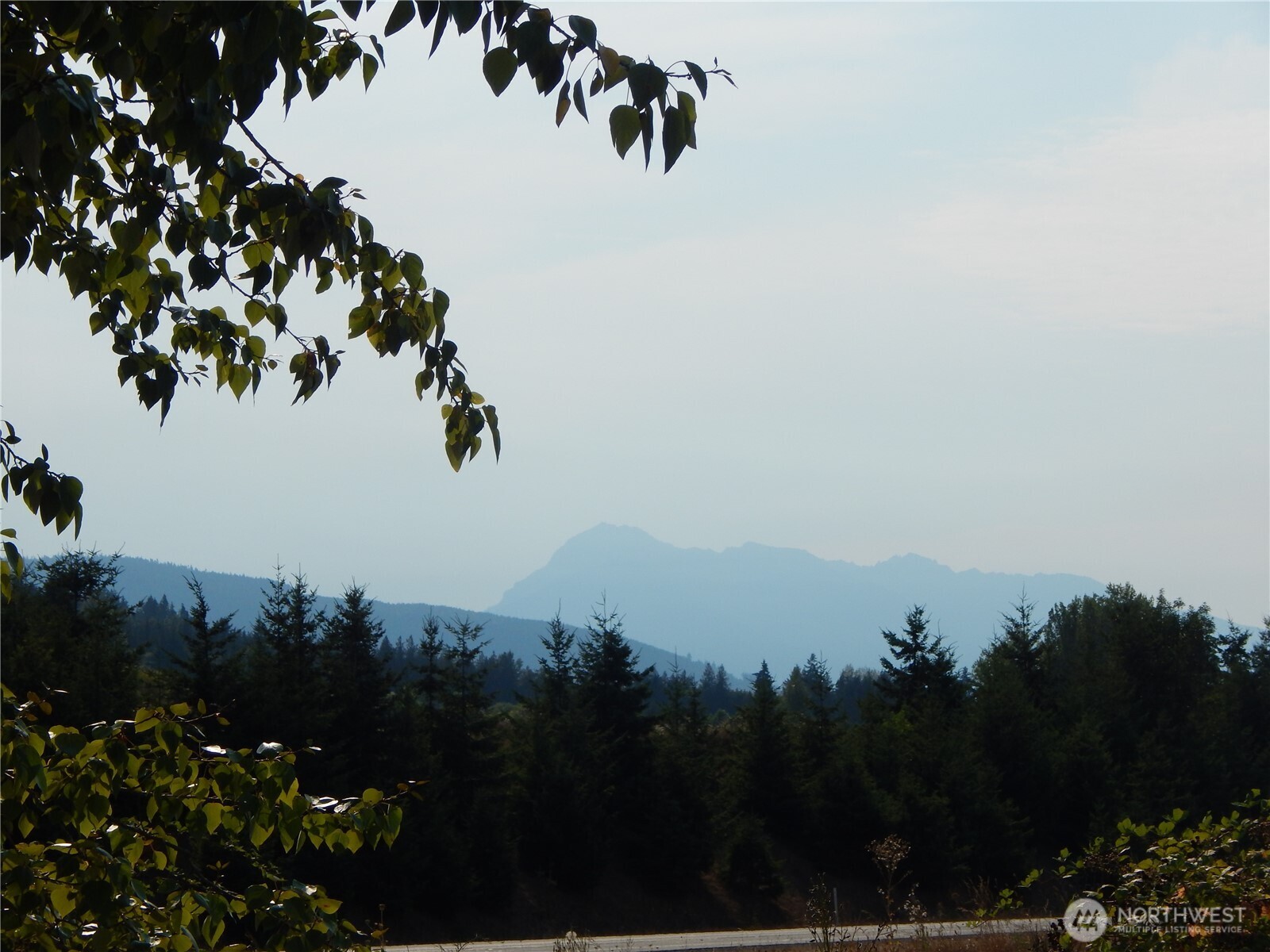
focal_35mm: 114
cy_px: 476
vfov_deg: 13.0
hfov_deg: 17.3
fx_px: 4182
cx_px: 635
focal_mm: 20.5
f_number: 9.2
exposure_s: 1/640
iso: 125
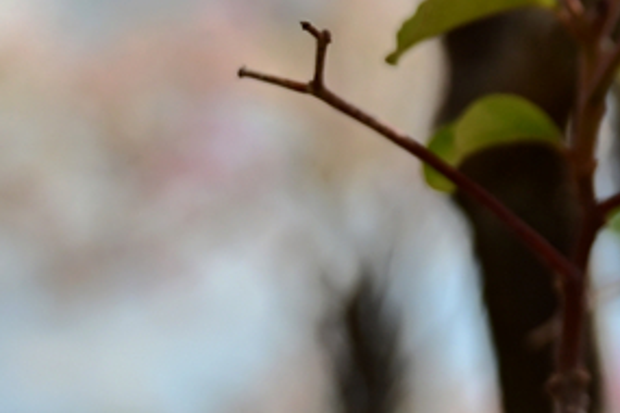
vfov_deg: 13.5
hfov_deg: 17.7
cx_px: 985
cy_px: 98
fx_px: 1739
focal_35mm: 101
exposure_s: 1/640
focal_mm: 24
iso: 100
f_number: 4
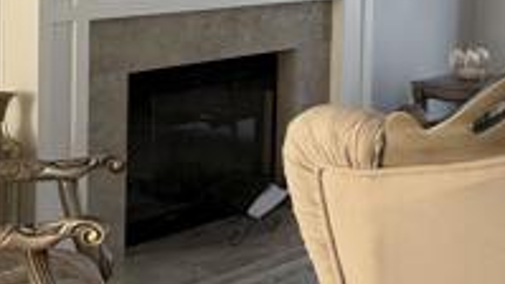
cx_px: 546
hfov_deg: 23.8
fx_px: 1125
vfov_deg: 13.9
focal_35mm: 84
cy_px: -81
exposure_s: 1/120
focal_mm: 6.76
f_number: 1.78
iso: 250
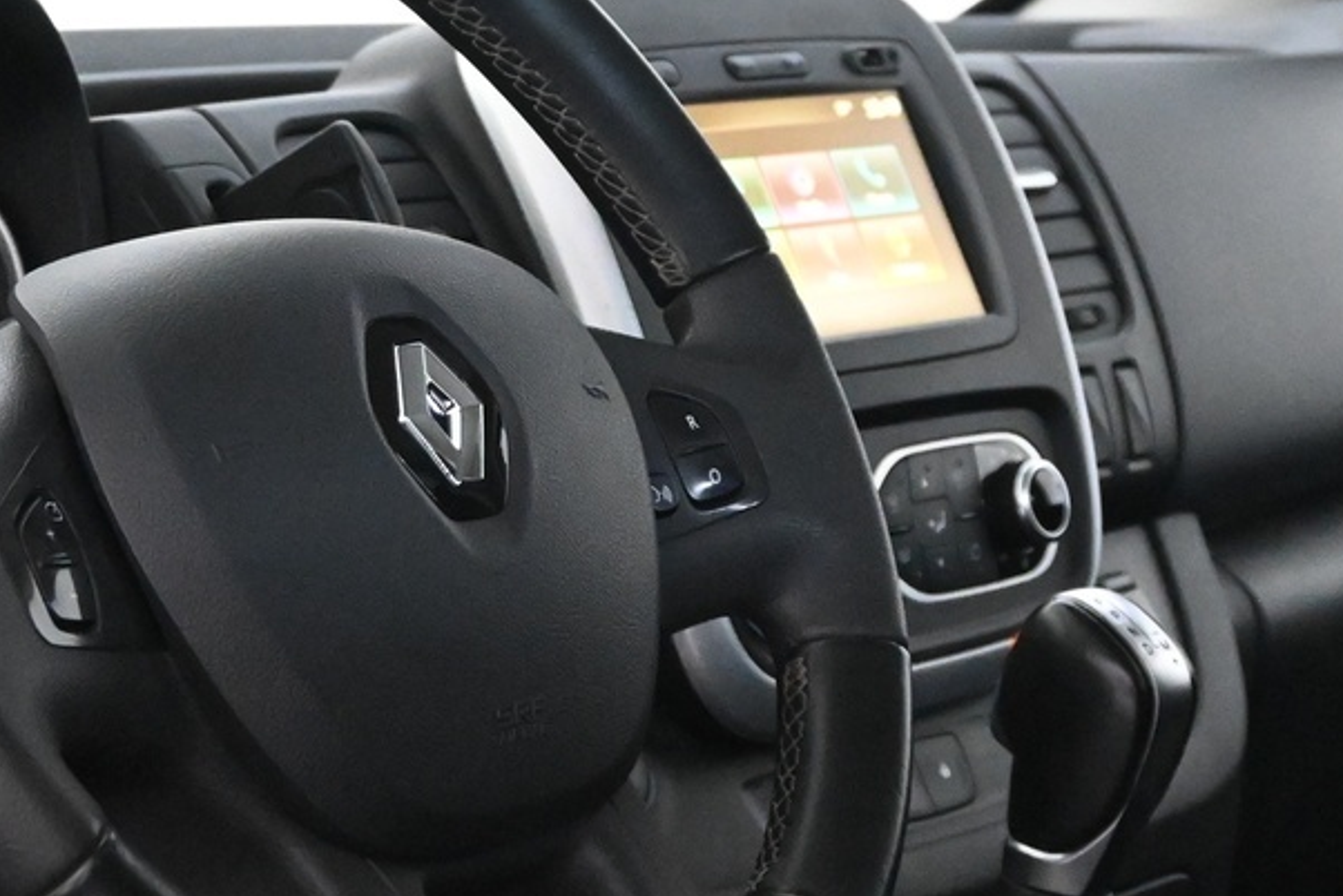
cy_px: 401
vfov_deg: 11.2
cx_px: 611
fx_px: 4591
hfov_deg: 16.6
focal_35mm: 123
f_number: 4.8
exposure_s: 1/50
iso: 7200
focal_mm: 30.5
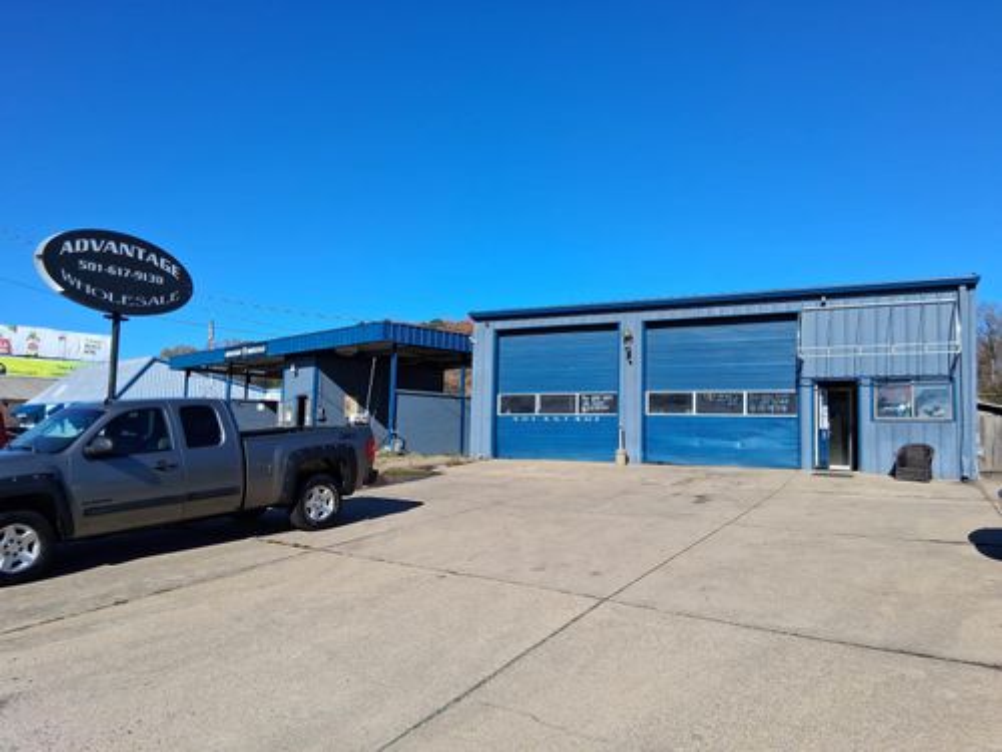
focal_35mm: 26
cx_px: 501
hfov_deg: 67.3
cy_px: 376
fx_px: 753
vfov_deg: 53.1
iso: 25
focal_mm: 3.98
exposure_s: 1/645
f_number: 1.8
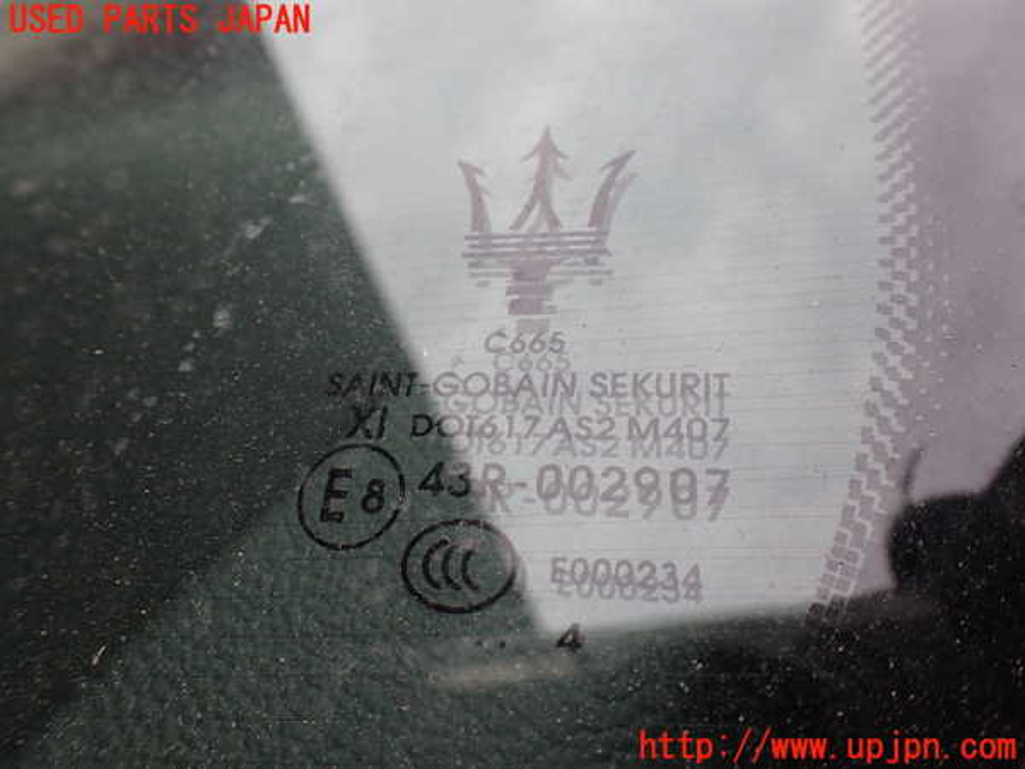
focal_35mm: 30
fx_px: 888
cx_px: 512
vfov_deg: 46.8
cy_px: 384
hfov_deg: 60.0
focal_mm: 5.4
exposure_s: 1/200
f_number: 3.2
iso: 100
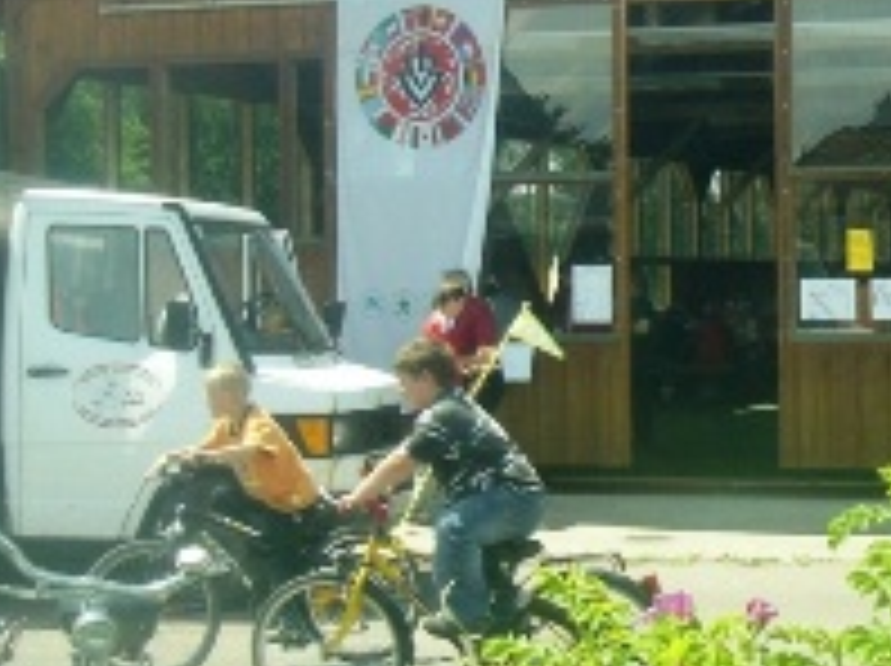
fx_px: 2211
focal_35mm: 86
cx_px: 936
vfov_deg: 17.1
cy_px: 360
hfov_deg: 21.8
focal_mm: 6.3
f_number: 3.1
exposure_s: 1/200
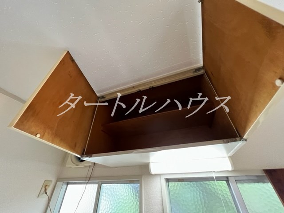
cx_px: 142
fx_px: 107
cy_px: 106
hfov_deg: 106.2
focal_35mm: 13
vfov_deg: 89.9
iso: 1000
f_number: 1.8
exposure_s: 1/60
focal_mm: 1.57
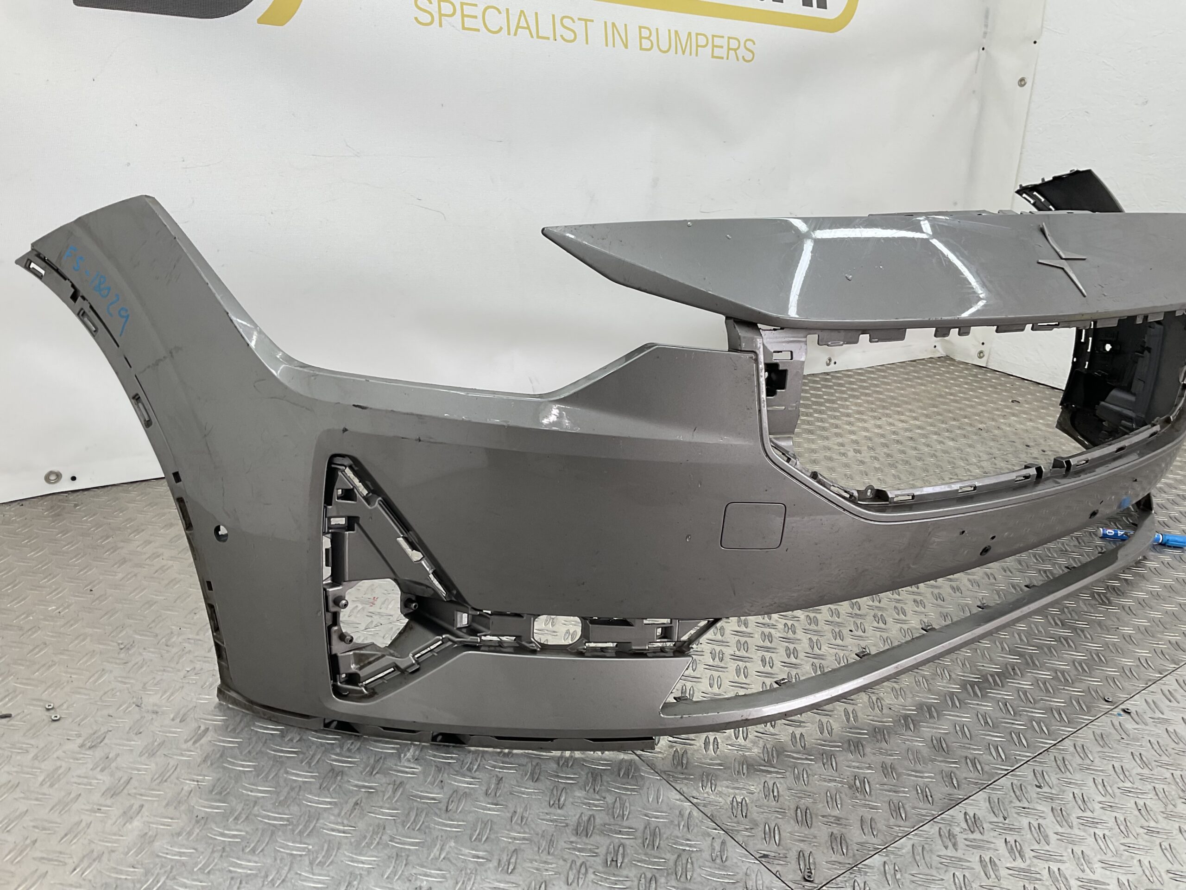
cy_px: 445
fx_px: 994
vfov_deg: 48.2
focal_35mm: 29
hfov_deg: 61.7
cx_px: 593
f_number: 1.8
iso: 20
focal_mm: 3
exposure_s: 1/120
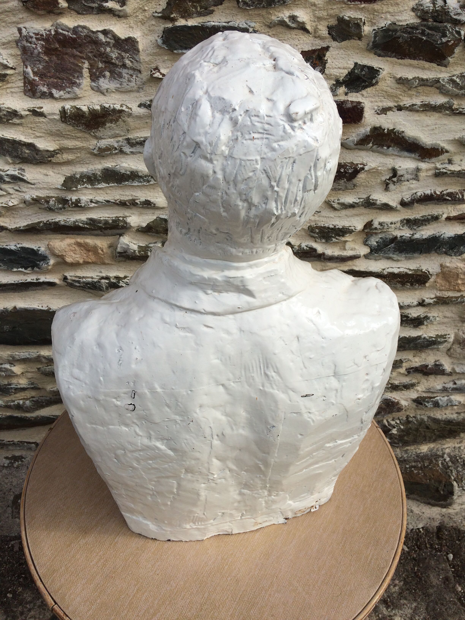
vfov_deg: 61.7
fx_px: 519
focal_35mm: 29
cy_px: 310
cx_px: 232
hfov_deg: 48.2
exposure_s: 1/3425
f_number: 2.2
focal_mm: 4.15
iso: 32
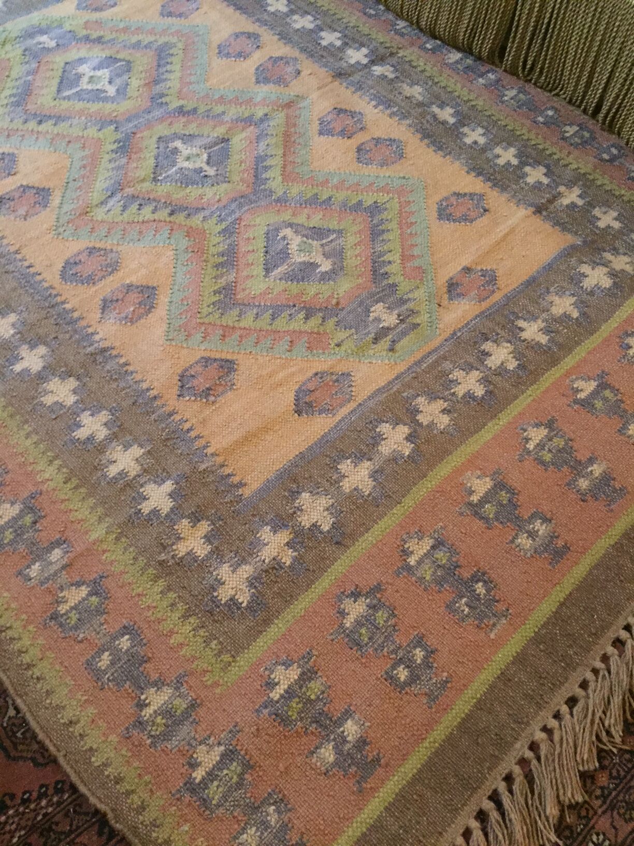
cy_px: 423
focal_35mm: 29
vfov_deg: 61.7
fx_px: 708
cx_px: 317
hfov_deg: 48.2
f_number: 2.2
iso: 500
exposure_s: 1/17
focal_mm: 4.15
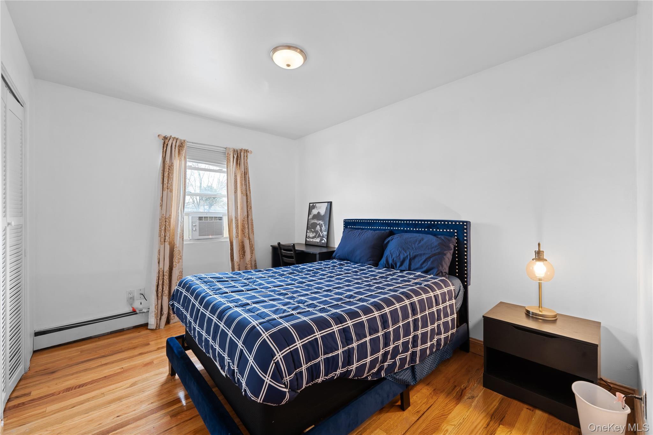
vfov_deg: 81.2
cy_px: 218
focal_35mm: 14
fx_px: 254
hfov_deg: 104.3
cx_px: 326
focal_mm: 14
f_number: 10
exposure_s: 1/2.5
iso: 400
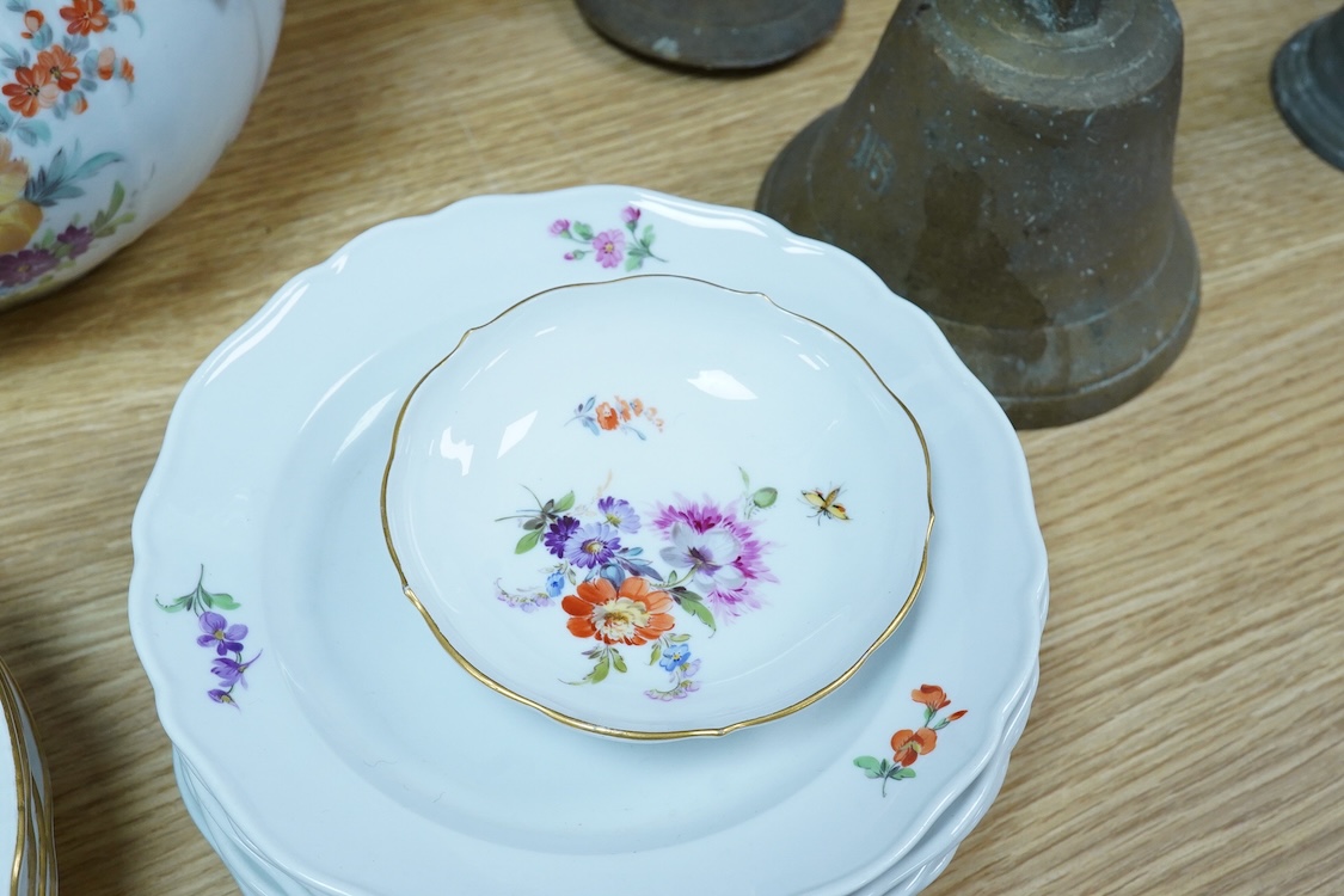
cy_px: 448
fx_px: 1680
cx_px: 672
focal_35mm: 45
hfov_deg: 43.6
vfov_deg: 29.9
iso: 2500
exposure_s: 1/100
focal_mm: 30
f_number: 14
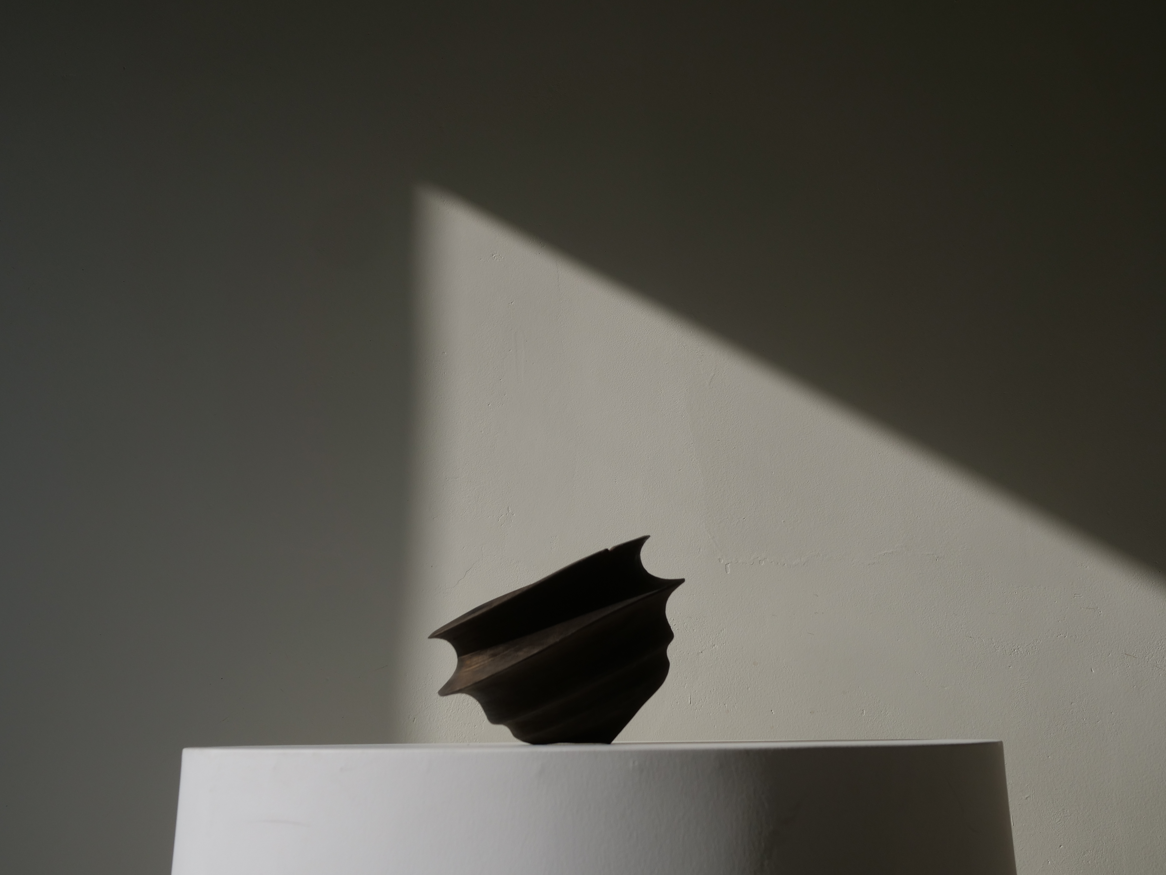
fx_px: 1011
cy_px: 438
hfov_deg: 60.0
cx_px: 583
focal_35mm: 30
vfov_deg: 46.8
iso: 200
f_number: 5
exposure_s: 1/1000
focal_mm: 15
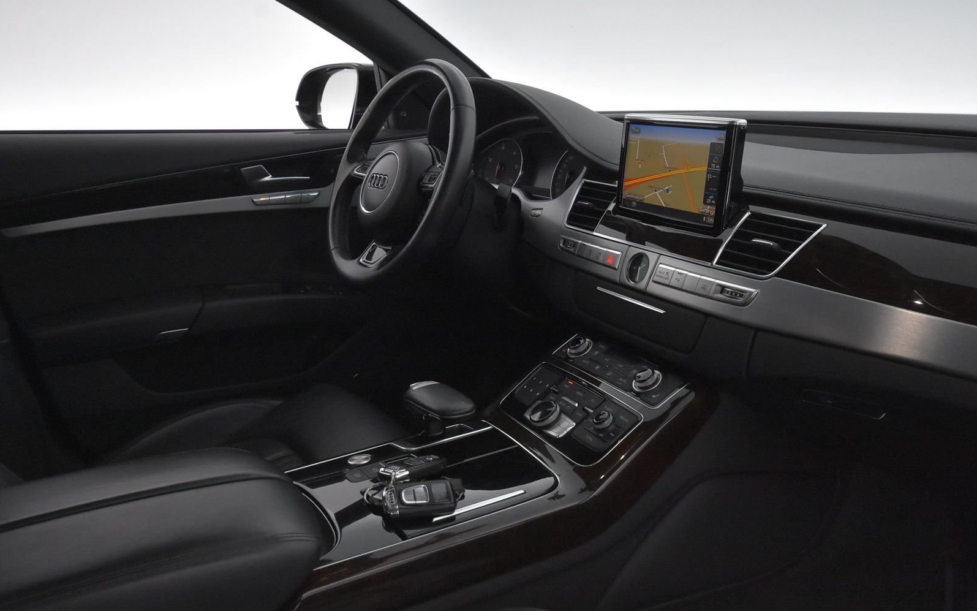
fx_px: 825
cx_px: 493
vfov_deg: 40.6
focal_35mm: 31
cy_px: 329
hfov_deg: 61.2
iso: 4000
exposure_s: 1/60
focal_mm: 20
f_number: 5.6
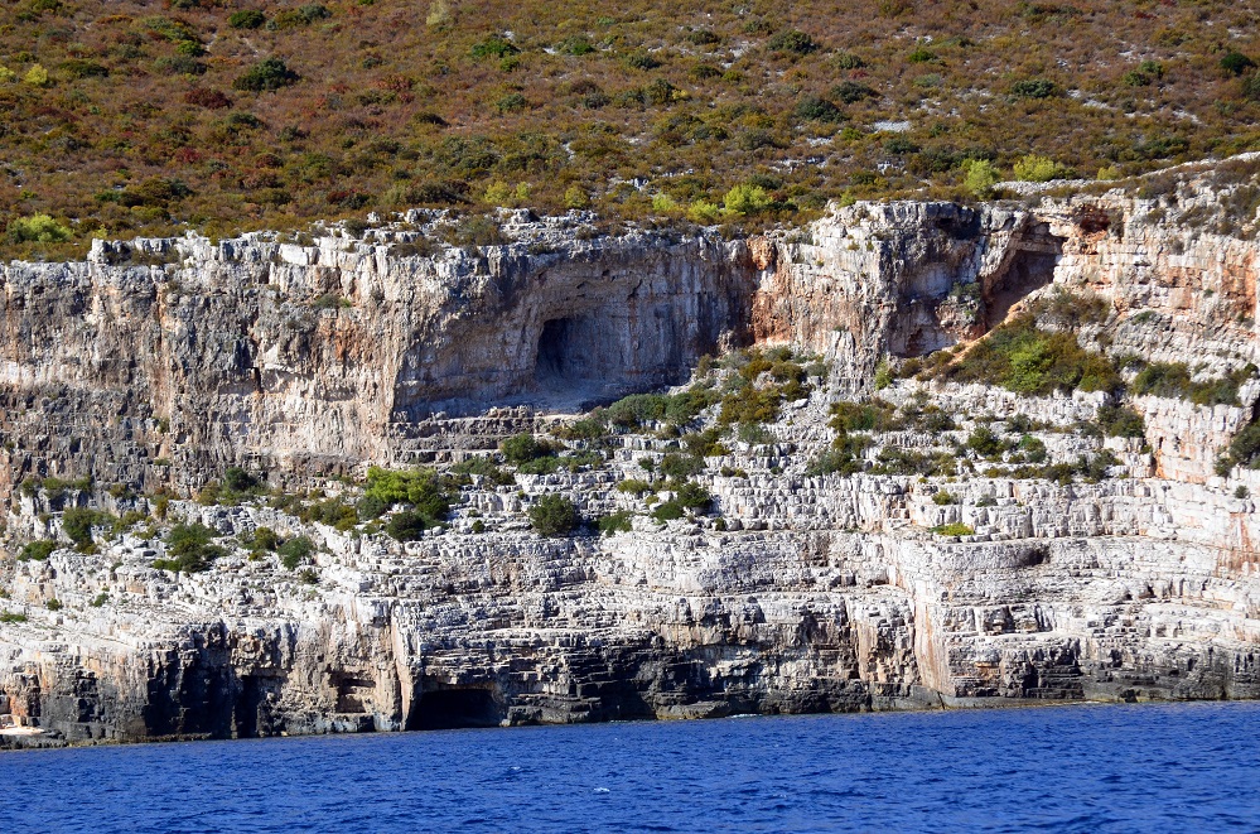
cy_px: 417
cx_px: 630
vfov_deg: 7.3
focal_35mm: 188
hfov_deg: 11.0
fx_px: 6547
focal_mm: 125
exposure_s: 1/4000
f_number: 4.8
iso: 640
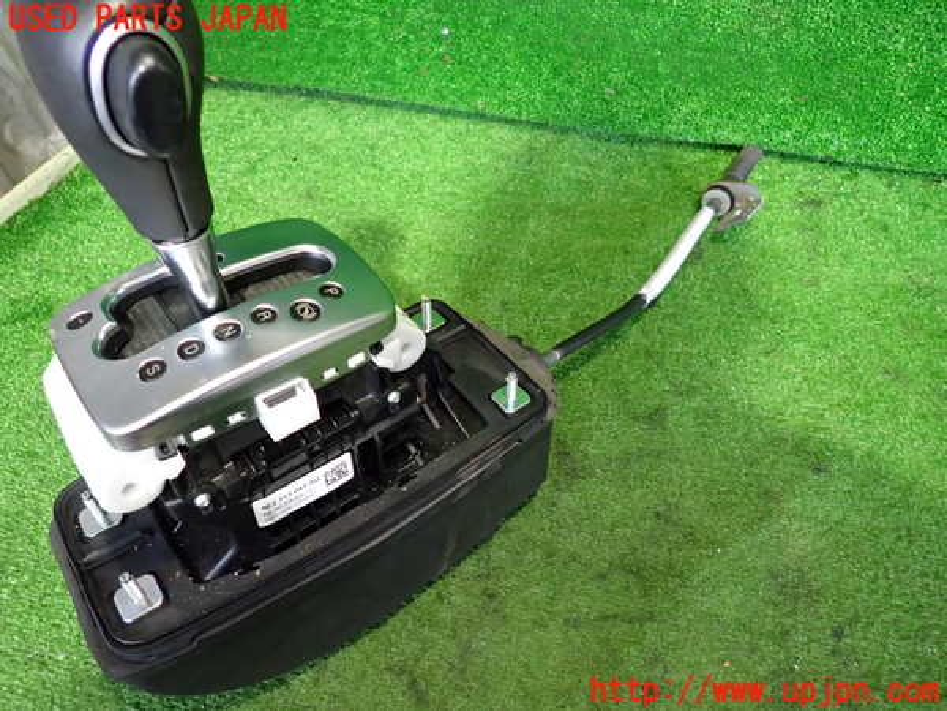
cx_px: 474
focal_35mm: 25
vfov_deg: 54.9
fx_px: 684
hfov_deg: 69.4
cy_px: 356
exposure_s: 1/30
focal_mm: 4.5
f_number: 2
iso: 640
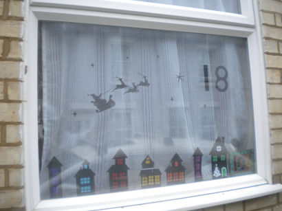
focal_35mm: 35
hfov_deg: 52.7
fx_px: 285
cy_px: 106
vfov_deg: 40.7
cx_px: 141
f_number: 3.1
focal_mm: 6.3
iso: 80
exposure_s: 1/75.8
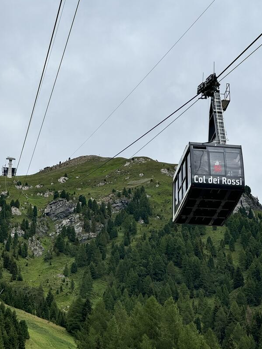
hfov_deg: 14.9
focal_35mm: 99
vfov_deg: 19.8
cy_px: 156
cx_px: 155
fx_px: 999
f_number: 2.8
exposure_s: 1/483
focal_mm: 9
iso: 25
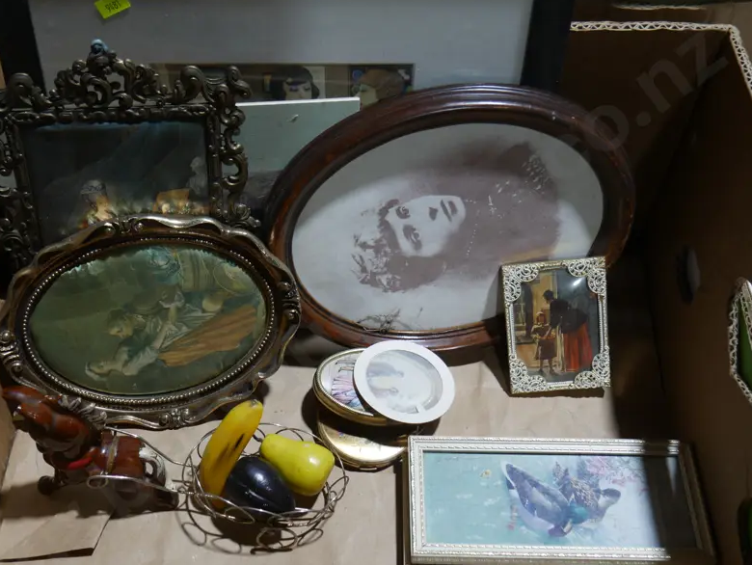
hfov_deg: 44.6
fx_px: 913
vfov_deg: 34.3
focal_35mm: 42
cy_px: 342
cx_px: 320
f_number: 3.6
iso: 200
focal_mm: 16
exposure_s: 1/80
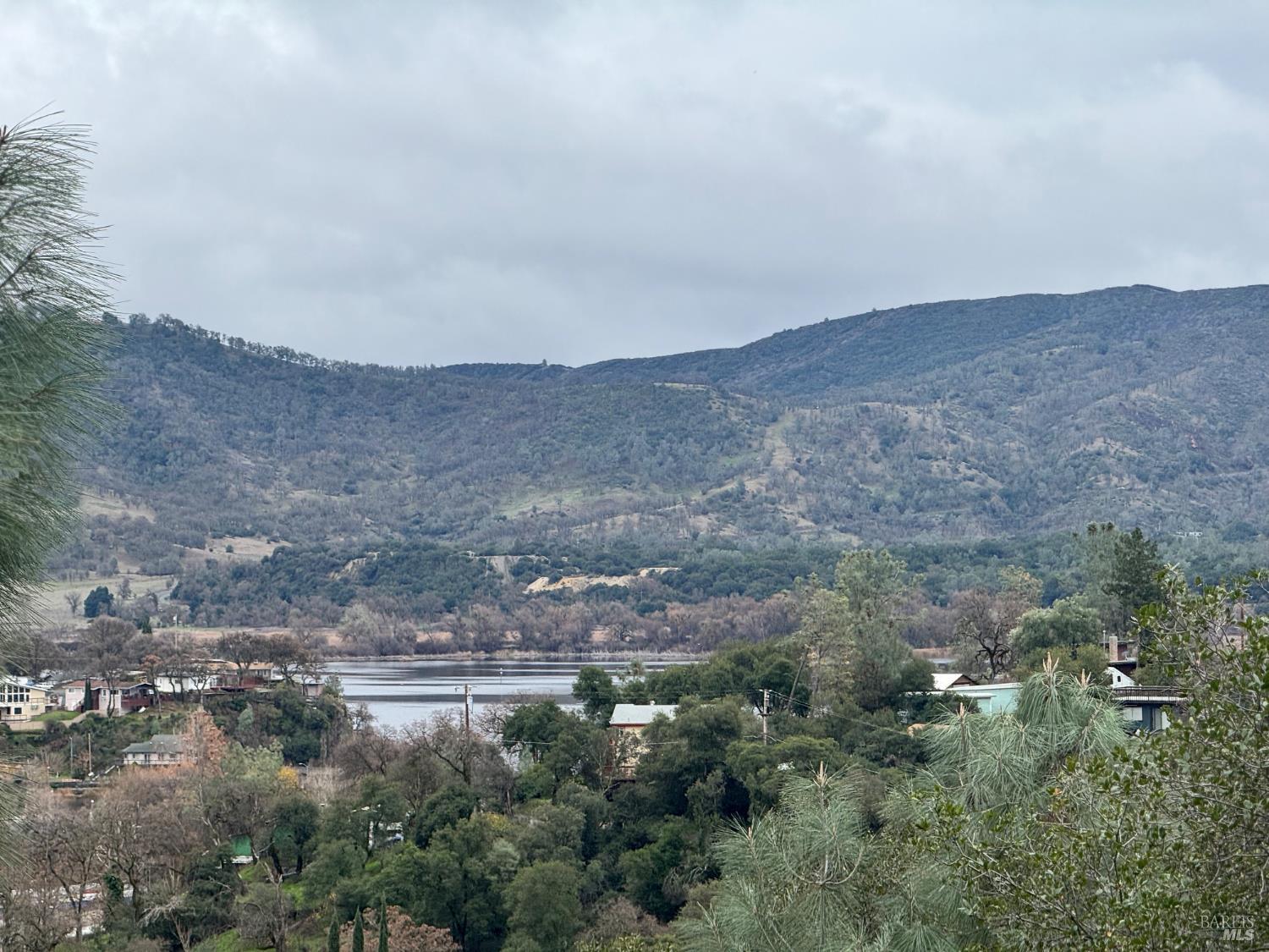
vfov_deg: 12.3
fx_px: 4399
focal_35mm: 120
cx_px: 634
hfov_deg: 16.4
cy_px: 476
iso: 50
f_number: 2.8
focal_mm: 15.66
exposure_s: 1/301
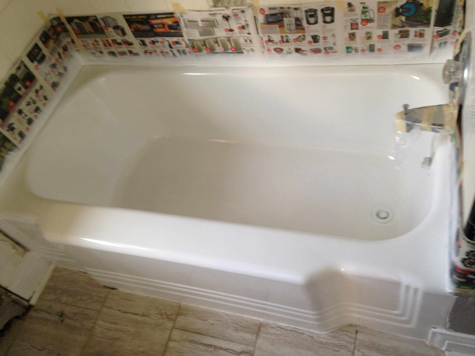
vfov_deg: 42.9
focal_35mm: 33
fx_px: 453
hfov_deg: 55.4
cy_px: 178
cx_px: 238
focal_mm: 4.12
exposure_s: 1/20
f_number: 2.4
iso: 64
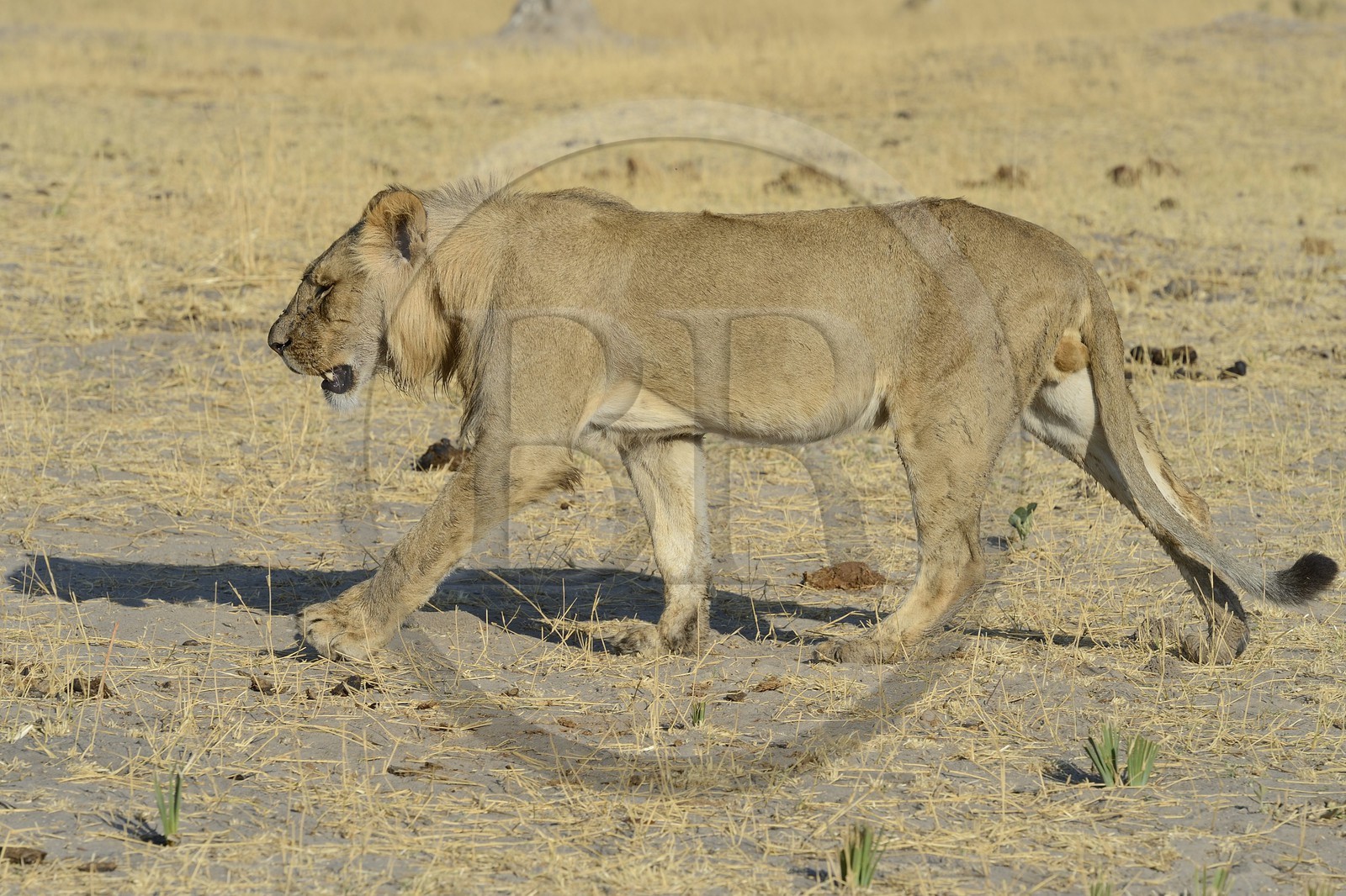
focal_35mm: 240
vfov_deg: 5.7
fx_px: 8971
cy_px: 448
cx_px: 673
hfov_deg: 8.6
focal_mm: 240
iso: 400
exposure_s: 1/640
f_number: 11
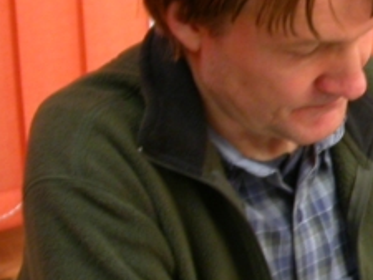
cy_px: 166
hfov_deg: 17.2
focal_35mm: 108
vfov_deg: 13.7
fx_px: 1164
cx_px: 476
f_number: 2.6
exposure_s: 1/5.4
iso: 100
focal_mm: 7.85
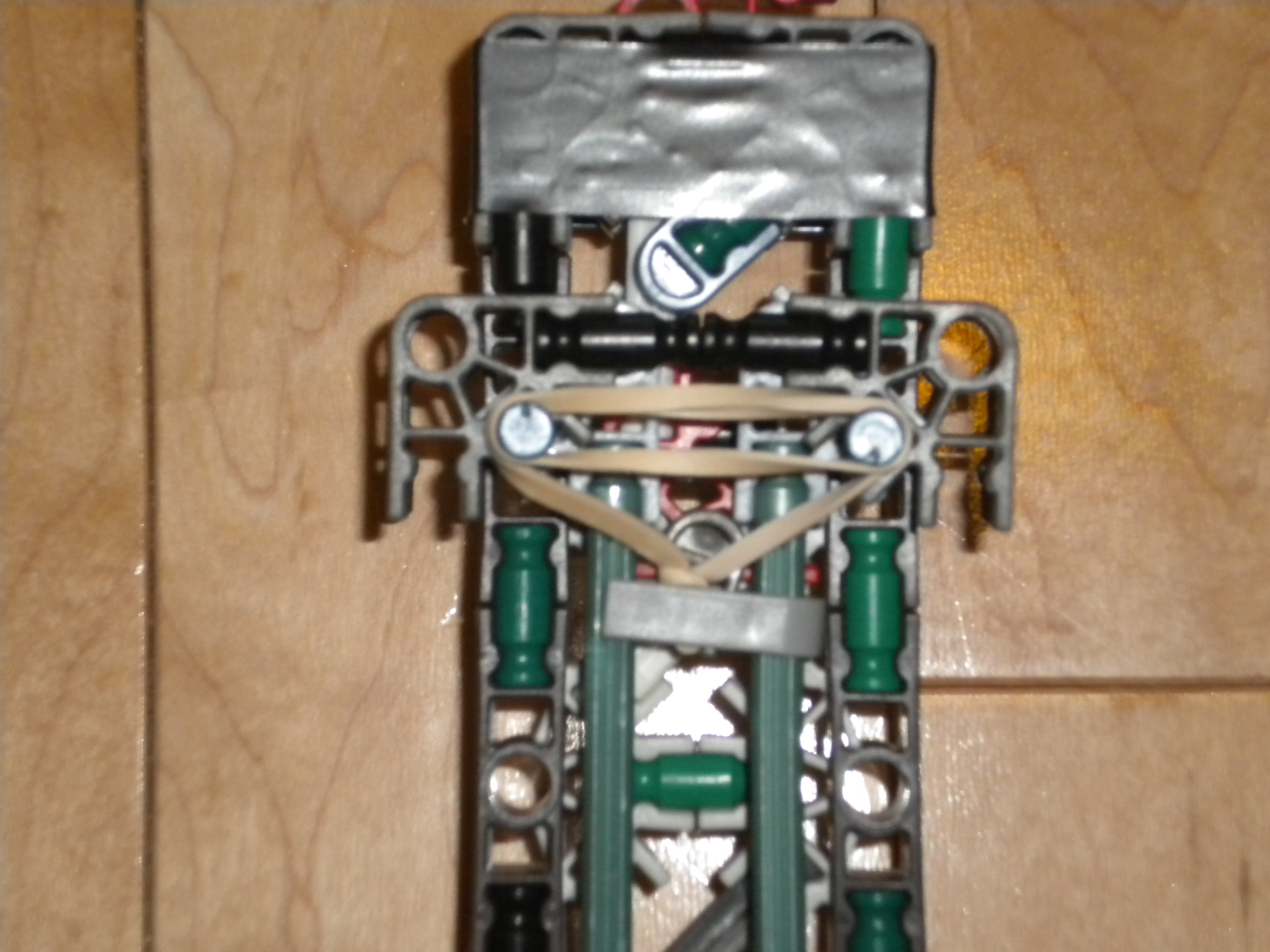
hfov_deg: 18.7
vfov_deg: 14.1
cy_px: 476
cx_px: 635
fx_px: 3852
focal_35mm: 105
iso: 400
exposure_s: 1/60
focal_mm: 18.9
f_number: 5.9
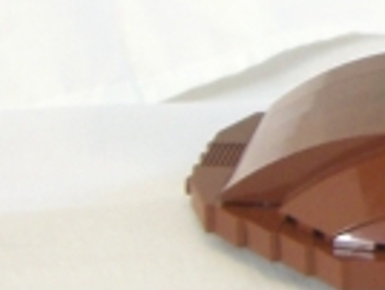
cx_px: 784
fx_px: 2017
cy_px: -14
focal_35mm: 181
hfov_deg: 10.1
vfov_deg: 8.2
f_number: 2.7
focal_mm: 6.2
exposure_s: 1/13
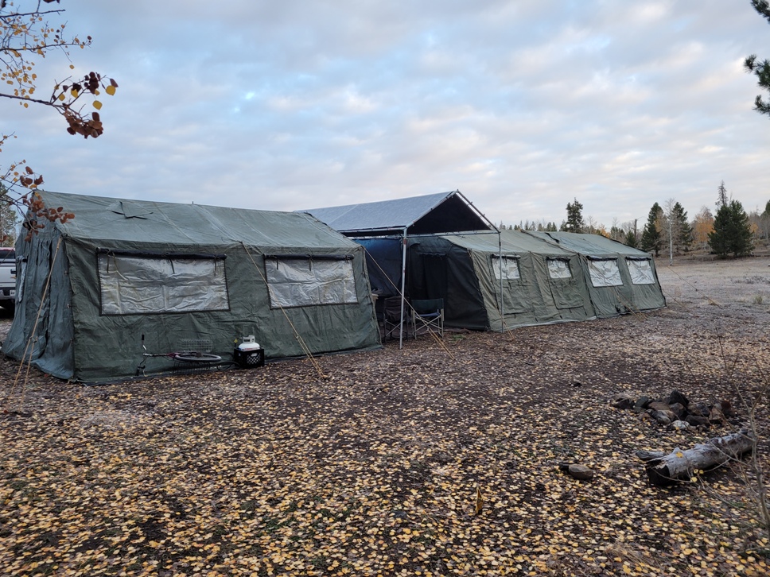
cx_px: 385
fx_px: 578
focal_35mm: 26
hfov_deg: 67.3
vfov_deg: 53.1
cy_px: 288
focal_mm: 5.4
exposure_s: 1/120
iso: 80
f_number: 1.8
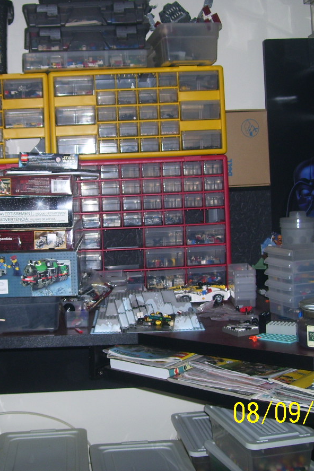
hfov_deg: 25.7
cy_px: 233
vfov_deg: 38.2
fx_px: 680
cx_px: 84
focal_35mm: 52
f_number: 2.7
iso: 80
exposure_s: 1/60
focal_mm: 6
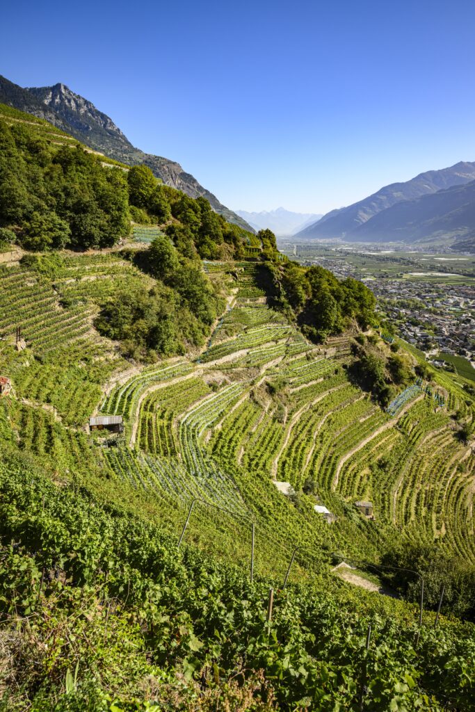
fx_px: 475
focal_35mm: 24
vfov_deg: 73.7
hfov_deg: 53.1
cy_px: 356
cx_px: 238
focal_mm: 24
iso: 100
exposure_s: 1/200
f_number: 8
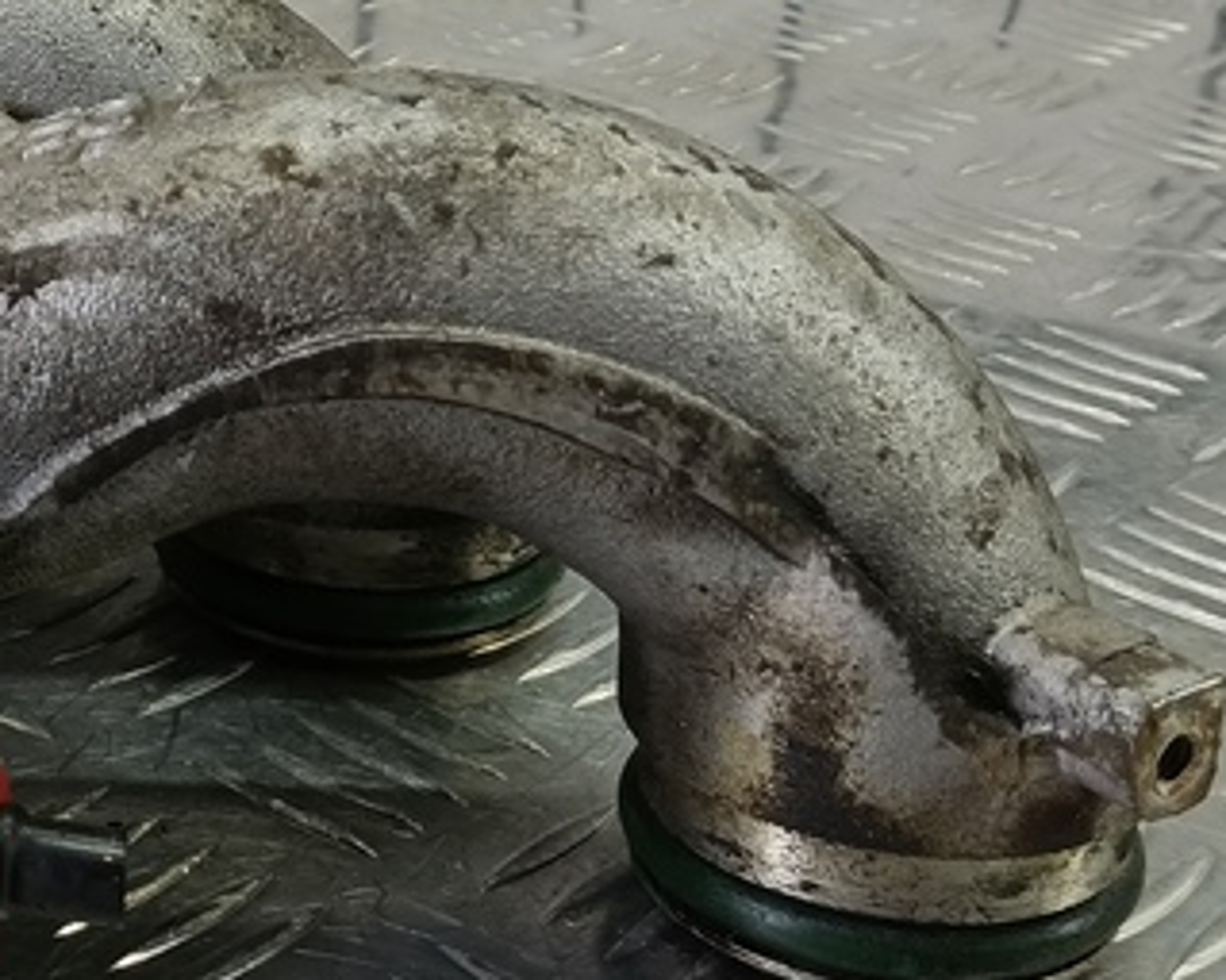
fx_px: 2612
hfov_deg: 24.7
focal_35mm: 72
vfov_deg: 21.2
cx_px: -108
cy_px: 350
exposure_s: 1/50
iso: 156
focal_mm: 4.11
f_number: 1.6
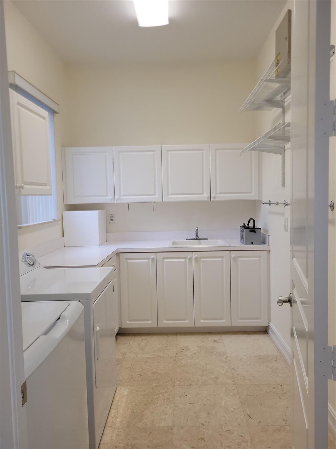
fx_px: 336
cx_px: 168
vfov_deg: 67.3
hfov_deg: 53.1
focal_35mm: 26
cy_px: 224
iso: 64
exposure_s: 1/120
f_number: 1.8
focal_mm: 5.4
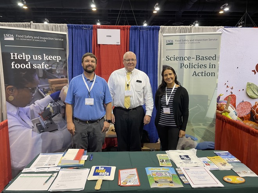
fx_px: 194
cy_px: 96
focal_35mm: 26
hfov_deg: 67.3
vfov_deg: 53.1
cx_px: 129
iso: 80
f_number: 1.6
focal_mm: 4.2
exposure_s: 1/60
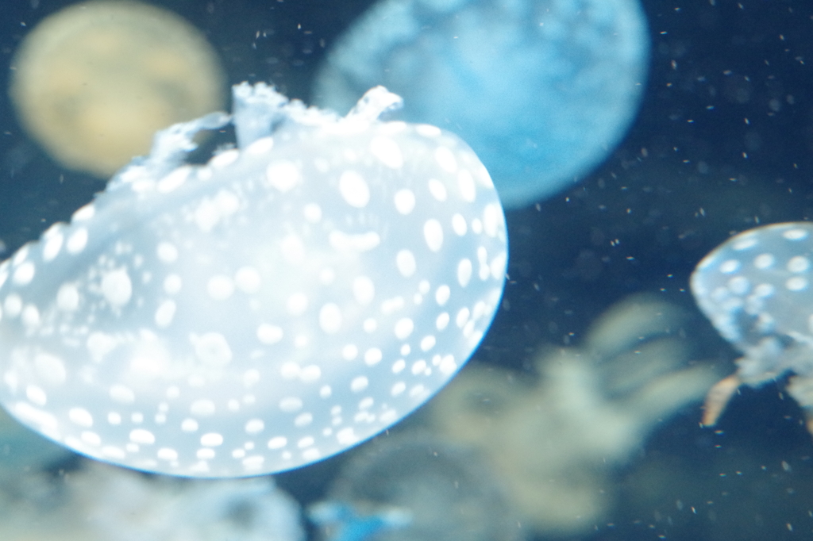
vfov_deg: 18.2
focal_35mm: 75
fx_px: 1693
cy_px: 270
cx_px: 406
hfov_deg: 27.0
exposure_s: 1/40
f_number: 5
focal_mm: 50
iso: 3200
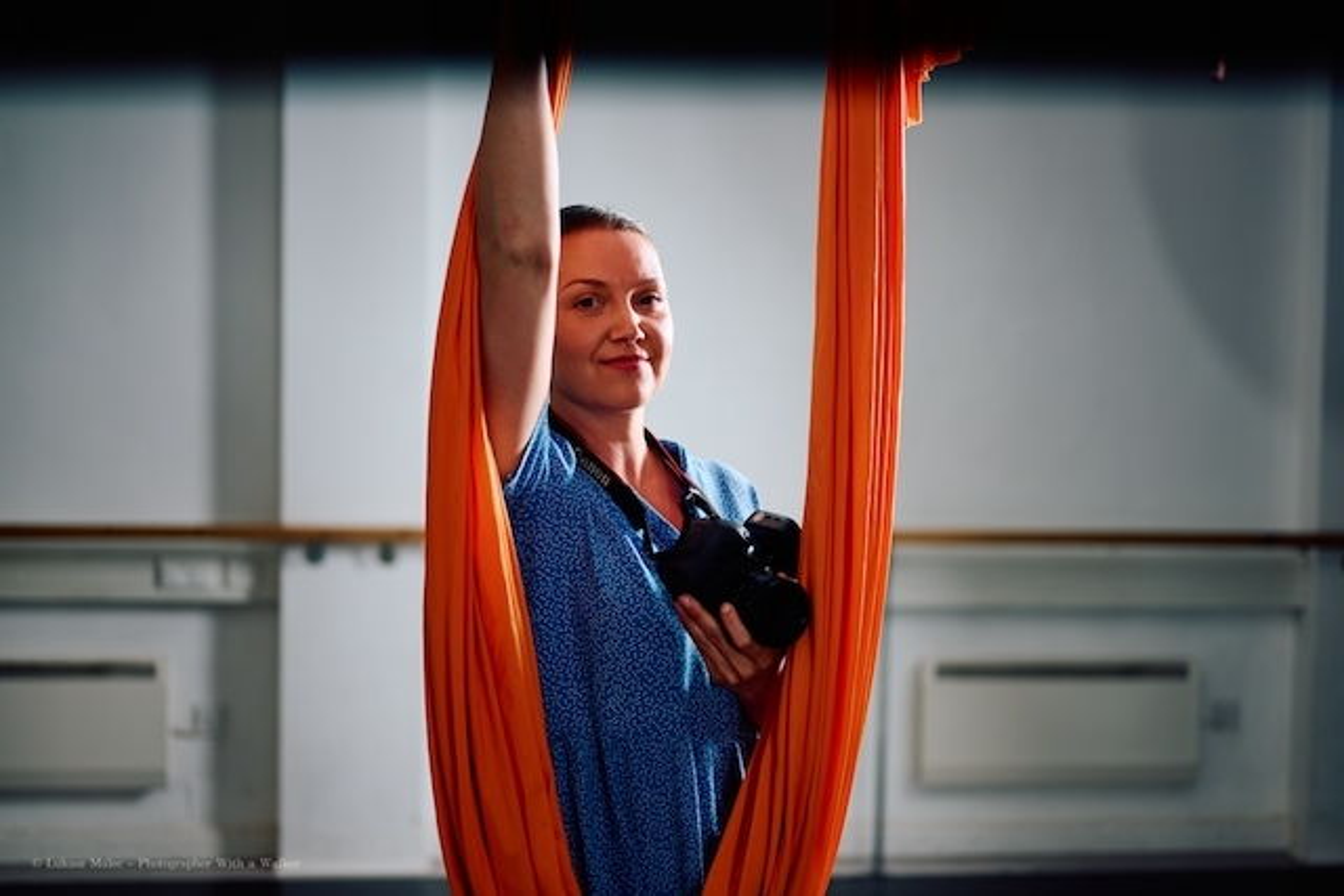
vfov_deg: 27.0
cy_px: 448
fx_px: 1867
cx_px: 672
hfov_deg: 39.6
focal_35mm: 50
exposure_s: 1/250
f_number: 1.8
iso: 100
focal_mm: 50
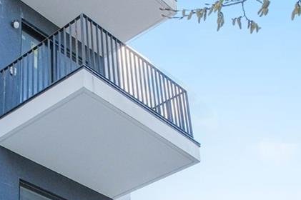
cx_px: 80
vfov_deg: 18.2
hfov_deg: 27.4
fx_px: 610
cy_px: 202
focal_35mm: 73
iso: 400
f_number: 10
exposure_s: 1/80
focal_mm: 10
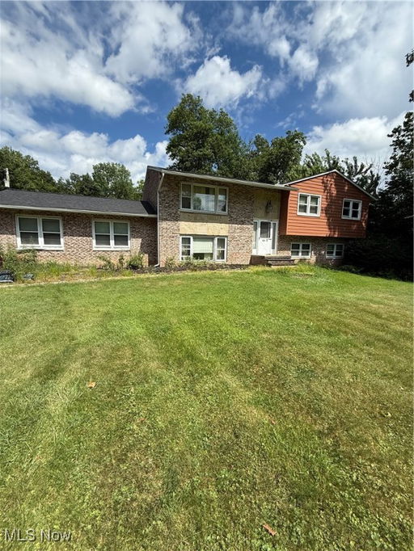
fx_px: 223
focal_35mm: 14
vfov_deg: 102.0
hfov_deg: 85.7
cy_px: 276
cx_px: 207
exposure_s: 1/1698
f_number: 2.2
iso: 50
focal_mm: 2.22
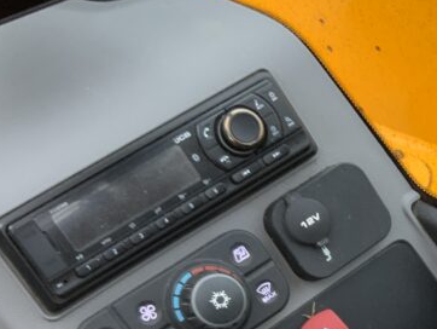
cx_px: 553
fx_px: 1036
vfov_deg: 17.4
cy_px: 357
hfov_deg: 21.7
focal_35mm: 82
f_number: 1.8
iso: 80
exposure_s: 1/60
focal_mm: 3
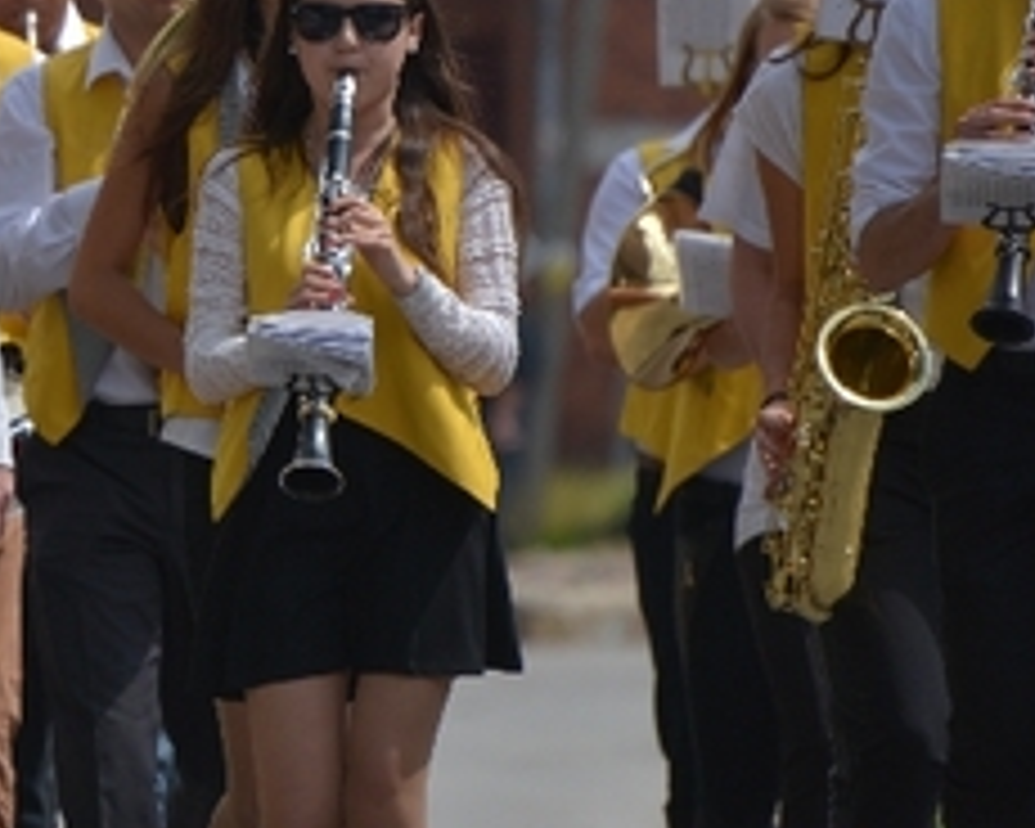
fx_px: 26650
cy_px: 225
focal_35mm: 870
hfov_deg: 2.2
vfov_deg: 1.8
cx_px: -288
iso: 160
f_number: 5.6
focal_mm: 300
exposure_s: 1/1600
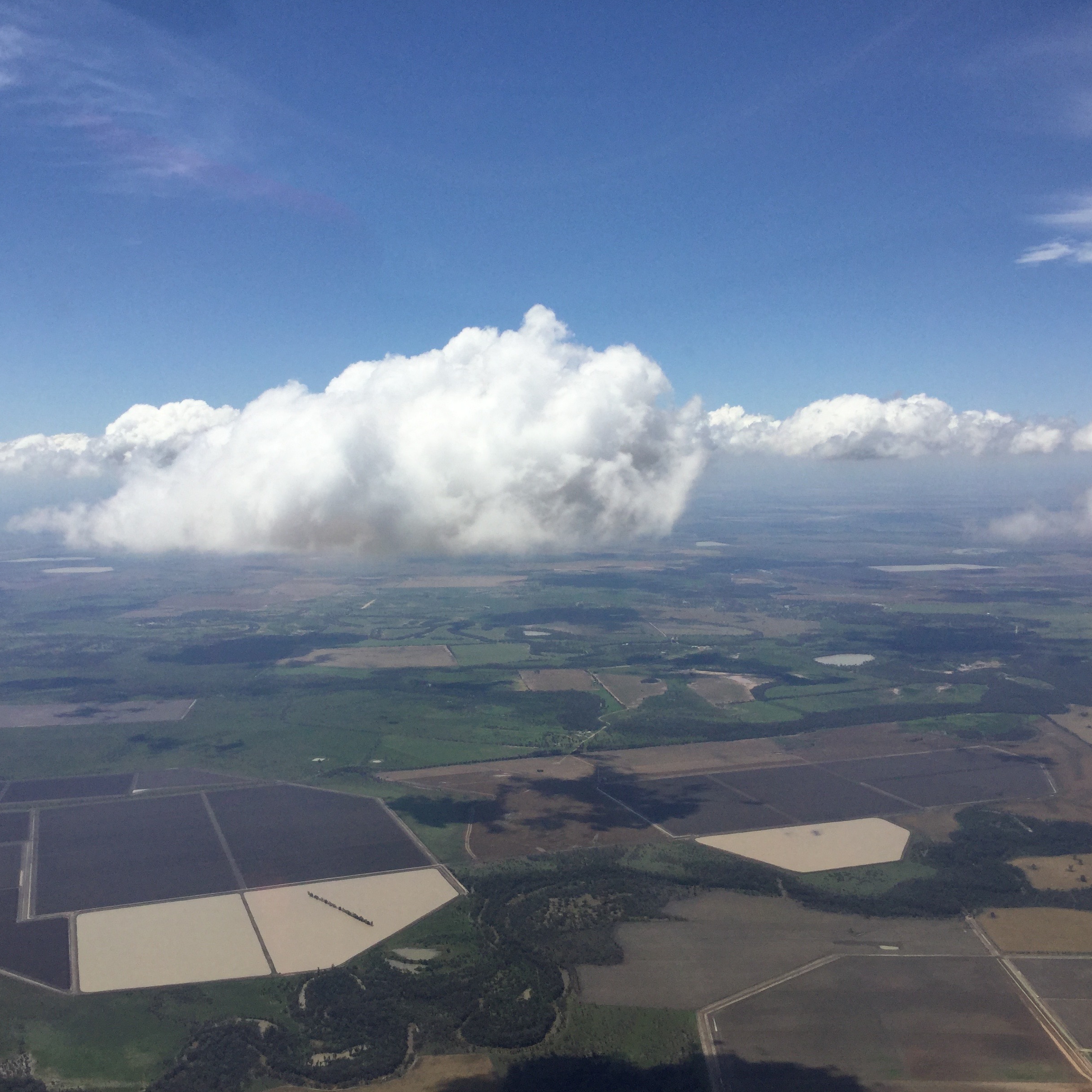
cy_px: 541
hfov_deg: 44.9
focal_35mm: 37
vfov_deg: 44.9
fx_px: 1321
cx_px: 504
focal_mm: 3.3
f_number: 2.4
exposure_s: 1/2469
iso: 25
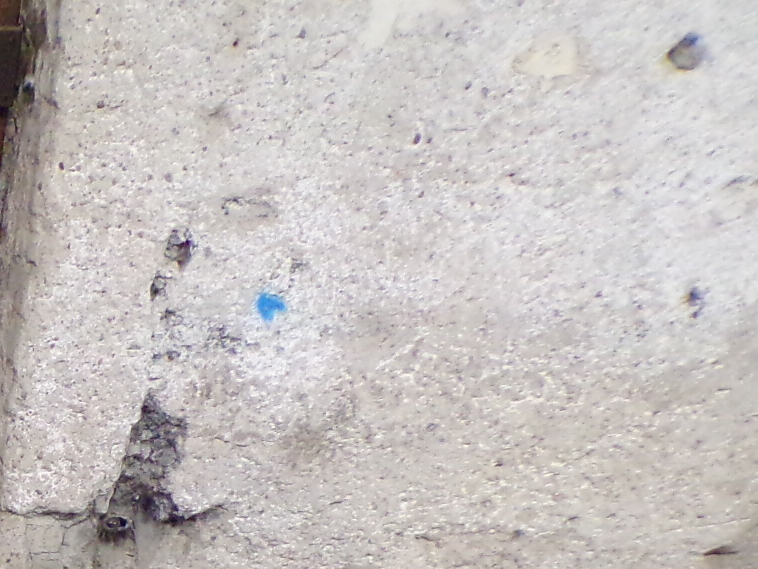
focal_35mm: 73
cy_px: 810
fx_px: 1598
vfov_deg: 18.3
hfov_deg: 22.5
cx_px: -334
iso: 519
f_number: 3
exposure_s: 1/17
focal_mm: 4.3
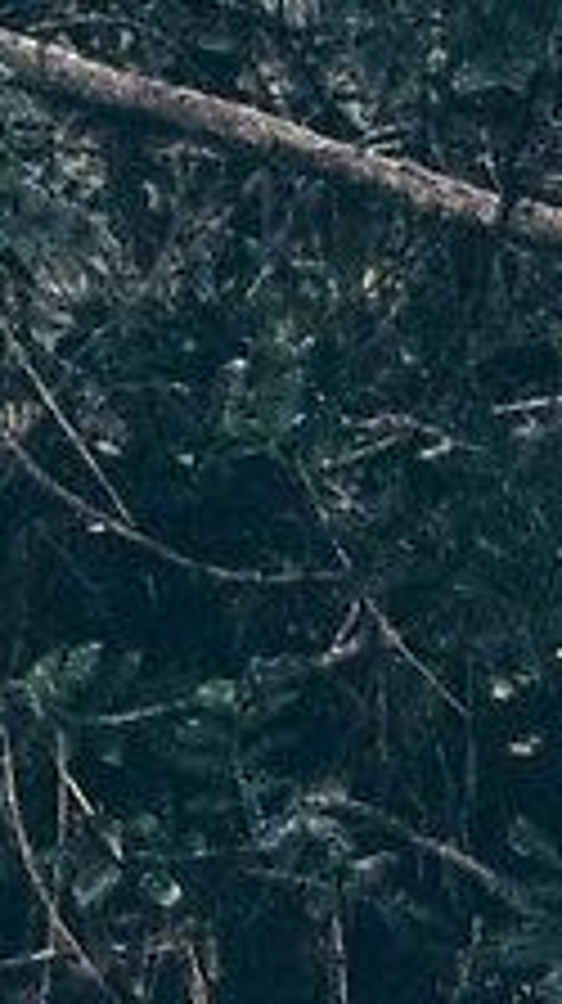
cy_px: -77
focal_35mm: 462
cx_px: -4222
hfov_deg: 2.3
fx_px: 12272
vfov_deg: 4.7
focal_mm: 27
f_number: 2.8
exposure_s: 1/70
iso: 1600
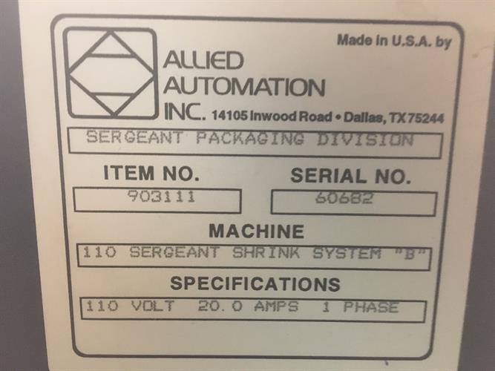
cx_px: 248
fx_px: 415
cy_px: 186
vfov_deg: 48.2
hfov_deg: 61.7
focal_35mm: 29
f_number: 2.2
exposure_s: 1/24
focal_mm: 4.15
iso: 200
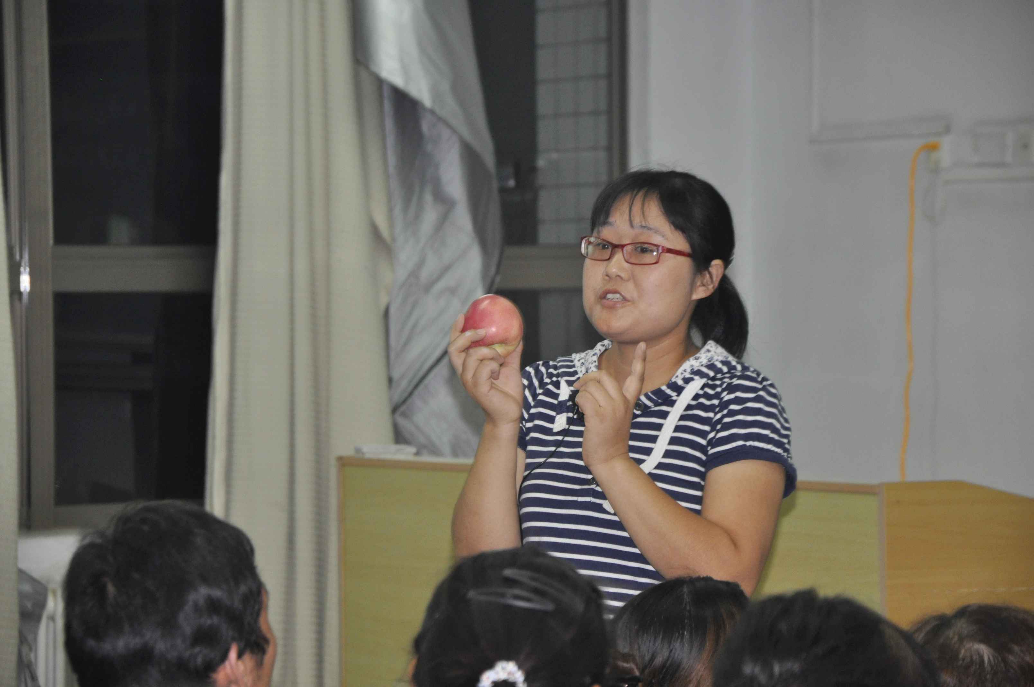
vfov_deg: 8.7
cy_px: 344
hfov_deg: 13.1
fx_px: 4518
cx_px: 517
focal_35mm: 158
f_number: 5.6
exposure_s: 1/60
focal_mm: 105
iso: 800
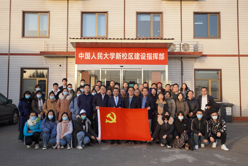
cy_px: 83
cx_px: 124
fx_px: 227
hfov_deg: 57.2
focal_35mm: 33
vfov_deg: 40.0
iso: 100
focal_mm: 22
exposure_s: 1/200
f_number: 4
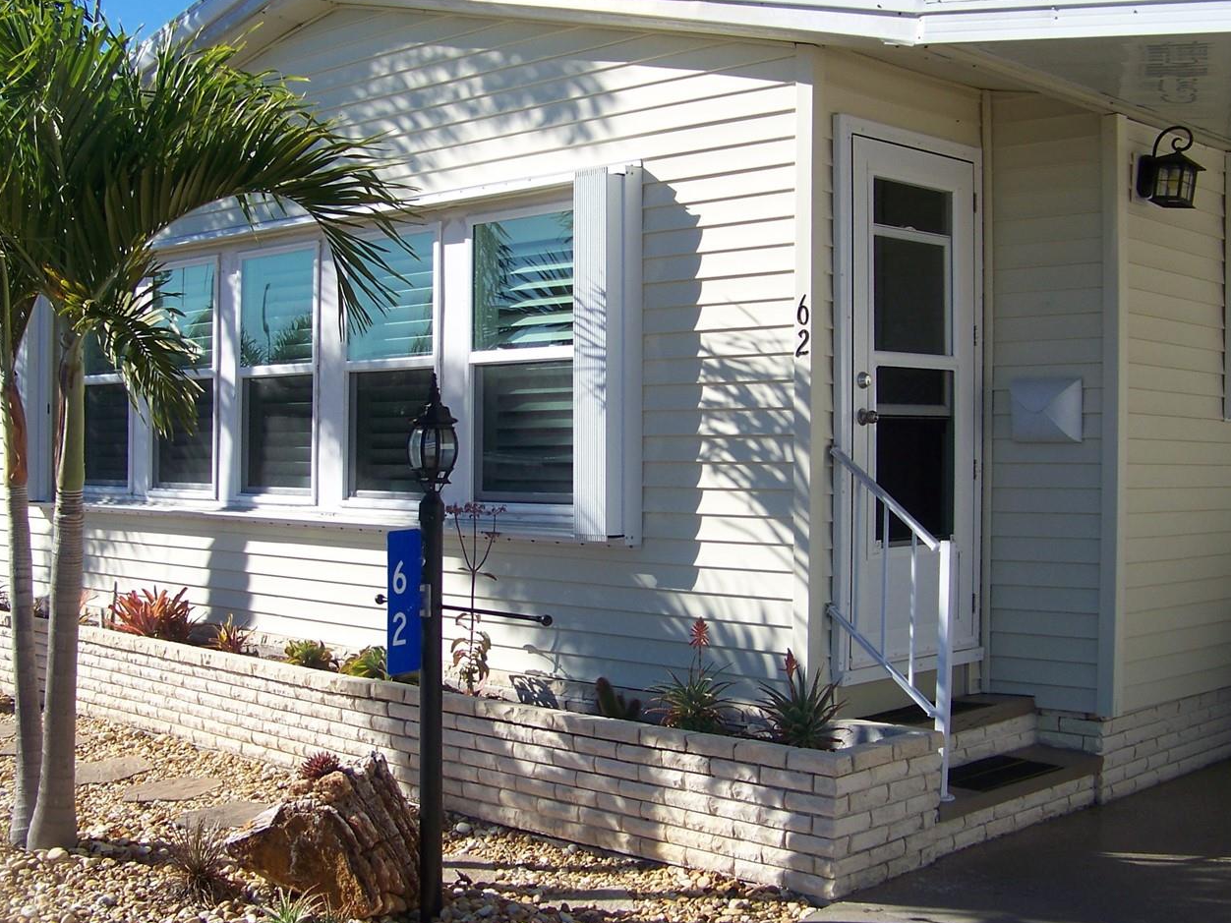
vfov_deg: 31.5
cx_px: 594
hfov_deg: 41.2
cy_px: 457
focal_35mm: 46
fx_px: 1636
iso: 64
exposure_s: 1/1000
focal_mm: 5.85
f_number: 2.8
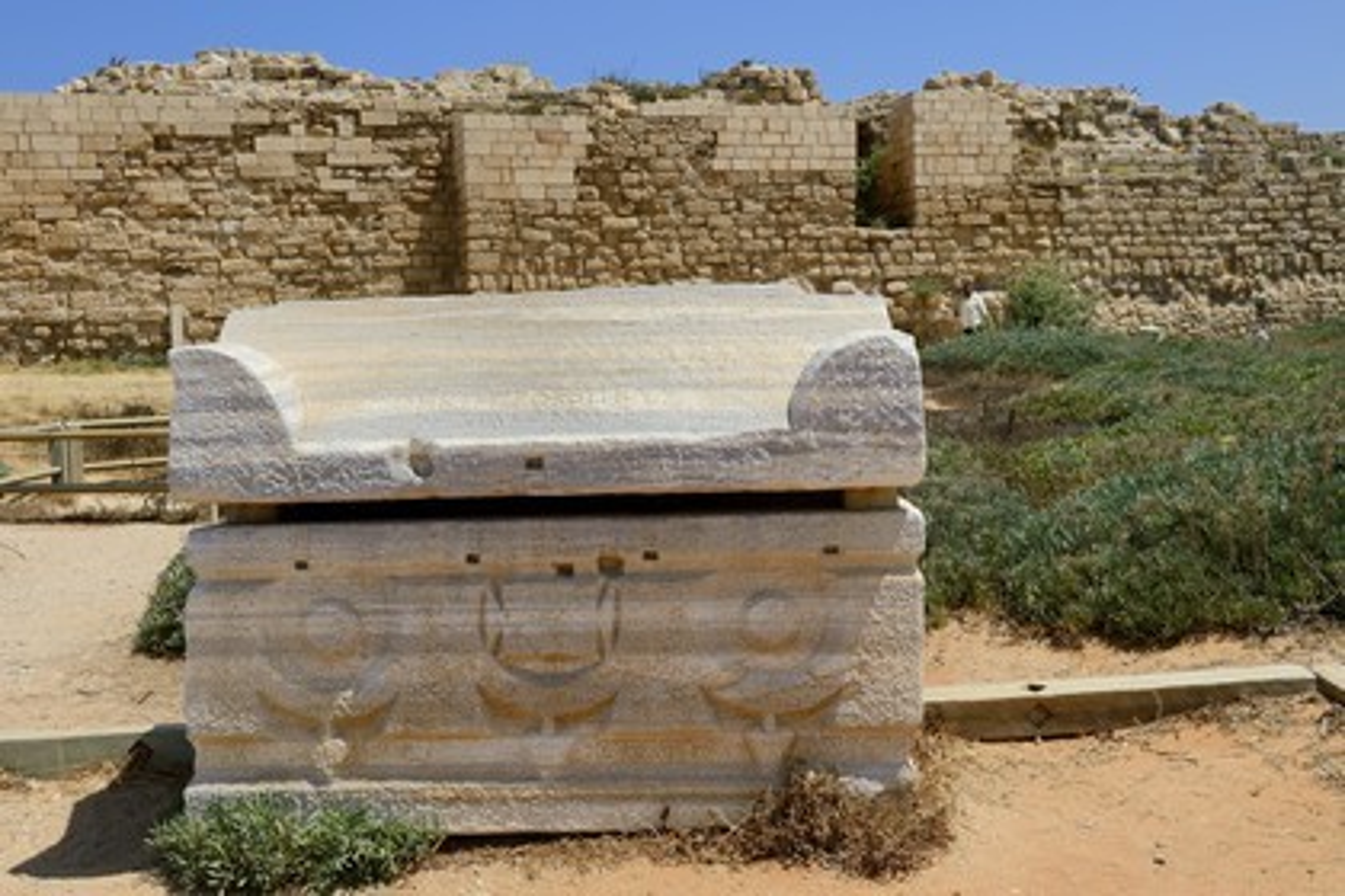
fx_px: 1308
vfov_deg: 37.9
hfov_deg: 54.4
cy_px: 448
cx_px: 672
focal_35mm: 35
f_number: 13
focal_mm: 35
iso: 100
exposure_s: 1/160
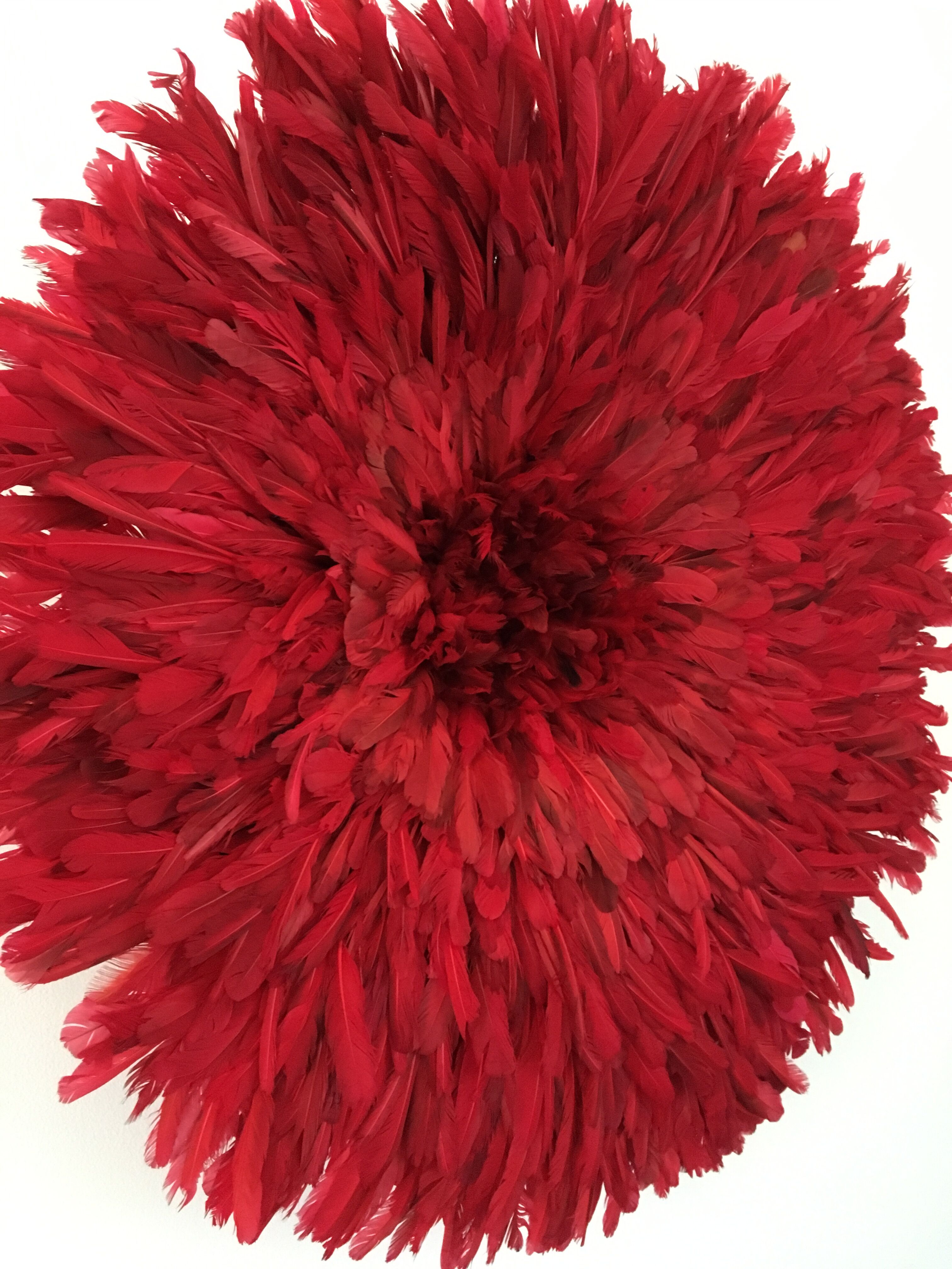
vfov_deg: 61.7
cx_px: 476
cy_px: 634
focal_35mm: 29
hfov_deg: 48.2
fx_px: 1063
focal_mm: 4.15
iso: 250
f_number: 2.2
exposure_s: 1/17
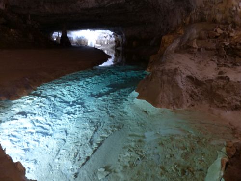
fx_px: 174
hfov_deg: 69.4
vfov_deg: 54.9
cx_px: 120
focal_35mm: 25
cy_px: 90
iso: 200
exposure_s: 1
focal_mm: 4.5
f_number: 4
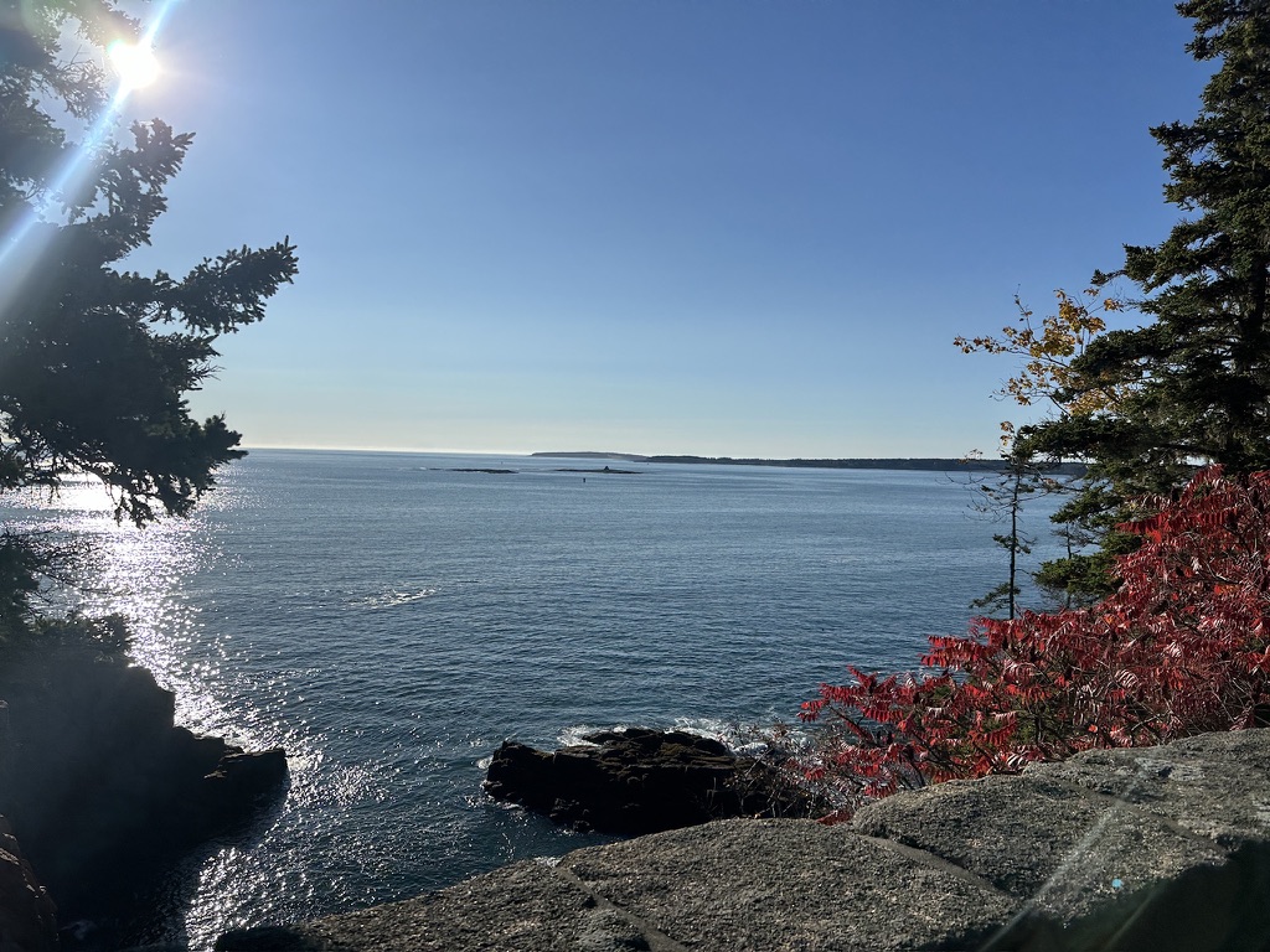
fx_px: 881
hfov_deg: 71.6
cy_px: 476
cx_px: 635
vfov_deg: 56.8
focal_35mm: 24
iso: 80
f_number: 1.78
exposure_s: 1/12048
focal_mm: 6.86
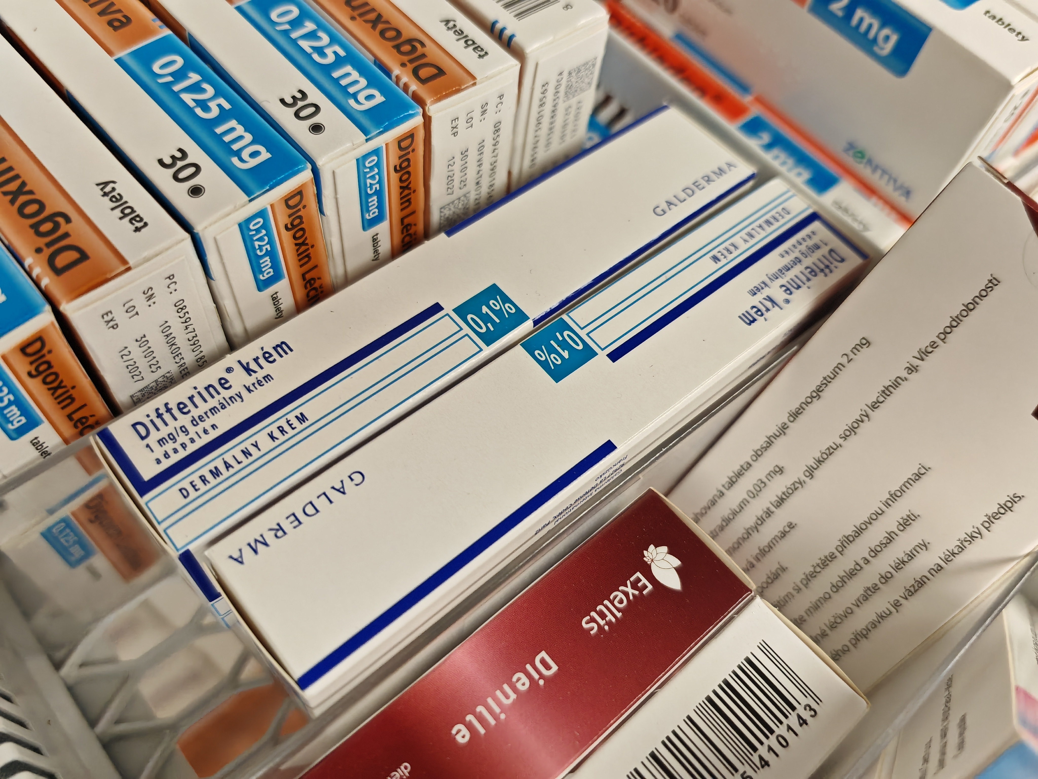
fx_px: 810
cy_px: 390
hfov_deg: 65.3
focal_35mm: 27
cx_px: 519
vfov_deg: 51.4
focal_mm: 6.8
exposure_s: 1/1100
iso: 1000
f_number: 1.4
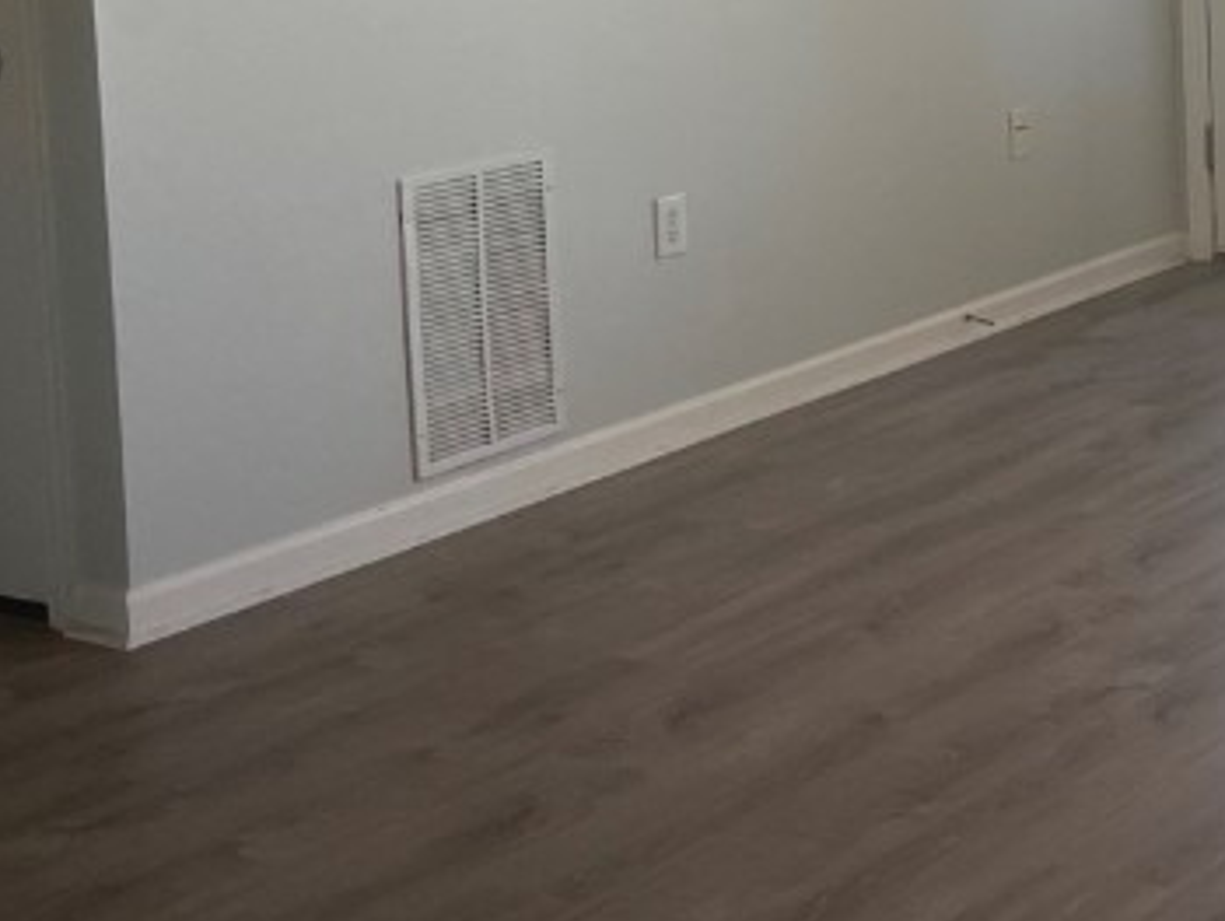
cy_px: -88
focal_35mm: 76
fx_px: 2691
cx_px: 1582
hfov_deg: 22.9
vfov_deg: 18.7
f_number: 1.6
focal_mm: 4.2
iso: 40
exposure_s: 1/120
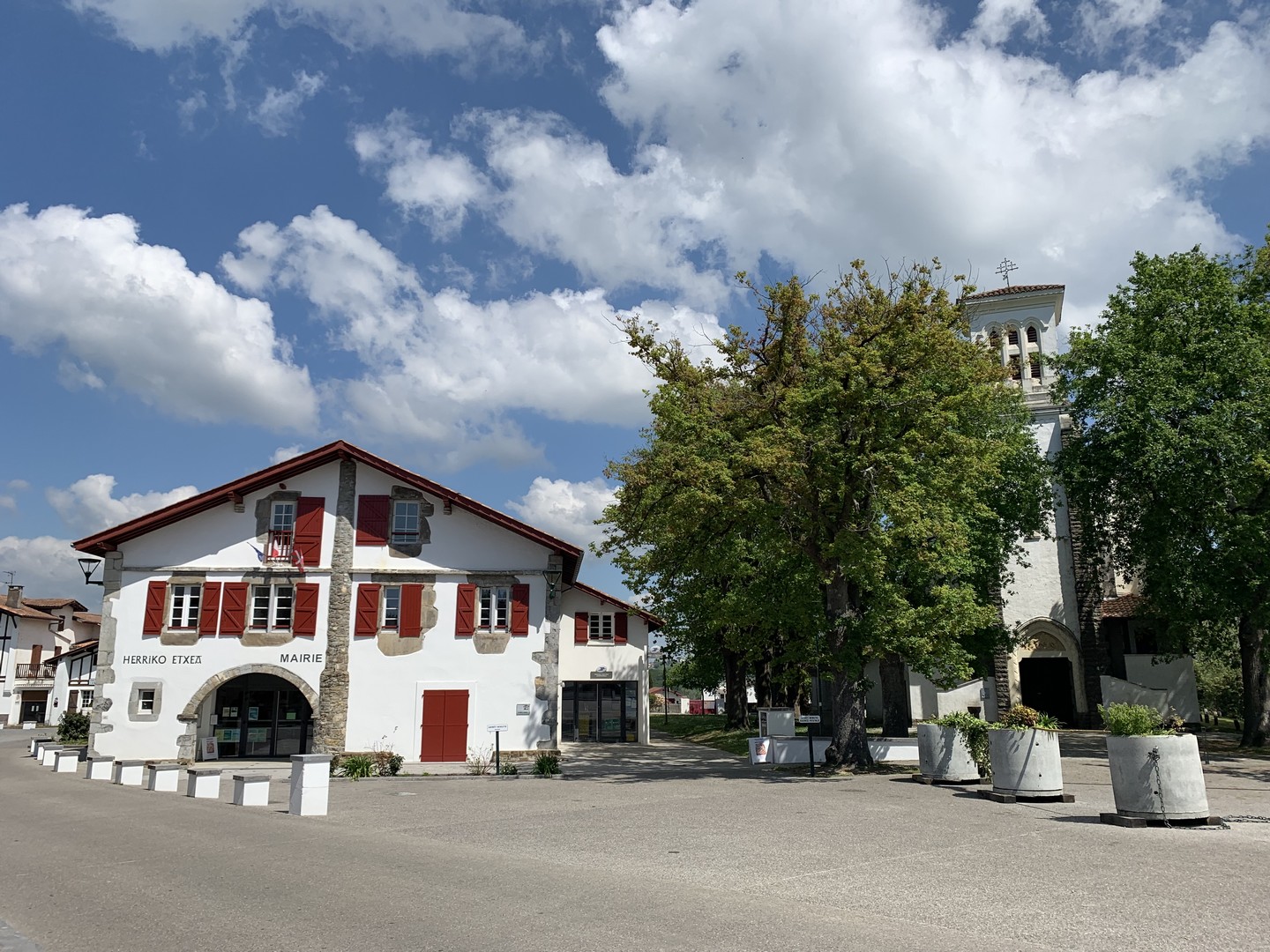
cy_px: 476
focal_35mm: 26
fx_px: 954
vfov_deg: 53.1
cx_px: 635
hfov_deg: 67.3
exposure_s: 1/3788
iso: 25
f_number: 1.8
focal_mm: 4.25
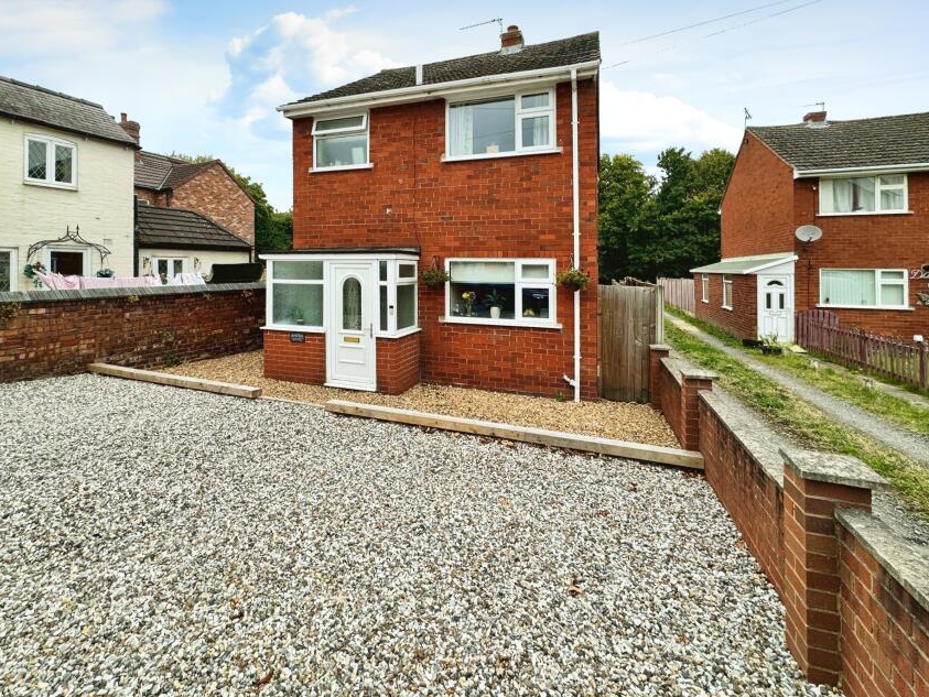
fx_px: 456
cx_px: 409
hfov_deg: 90.6
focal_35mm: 17
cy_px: 282
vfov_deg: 74.0
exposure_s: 1/561
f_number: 2.2
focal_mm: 2.22
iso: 40
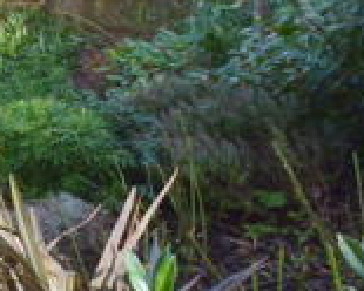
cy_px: -49
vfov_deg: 16.0
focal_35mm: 93
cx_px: -578
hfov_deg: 13.3
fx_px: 1002
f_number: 7.1
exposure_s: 1/200
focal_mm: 10
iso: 200
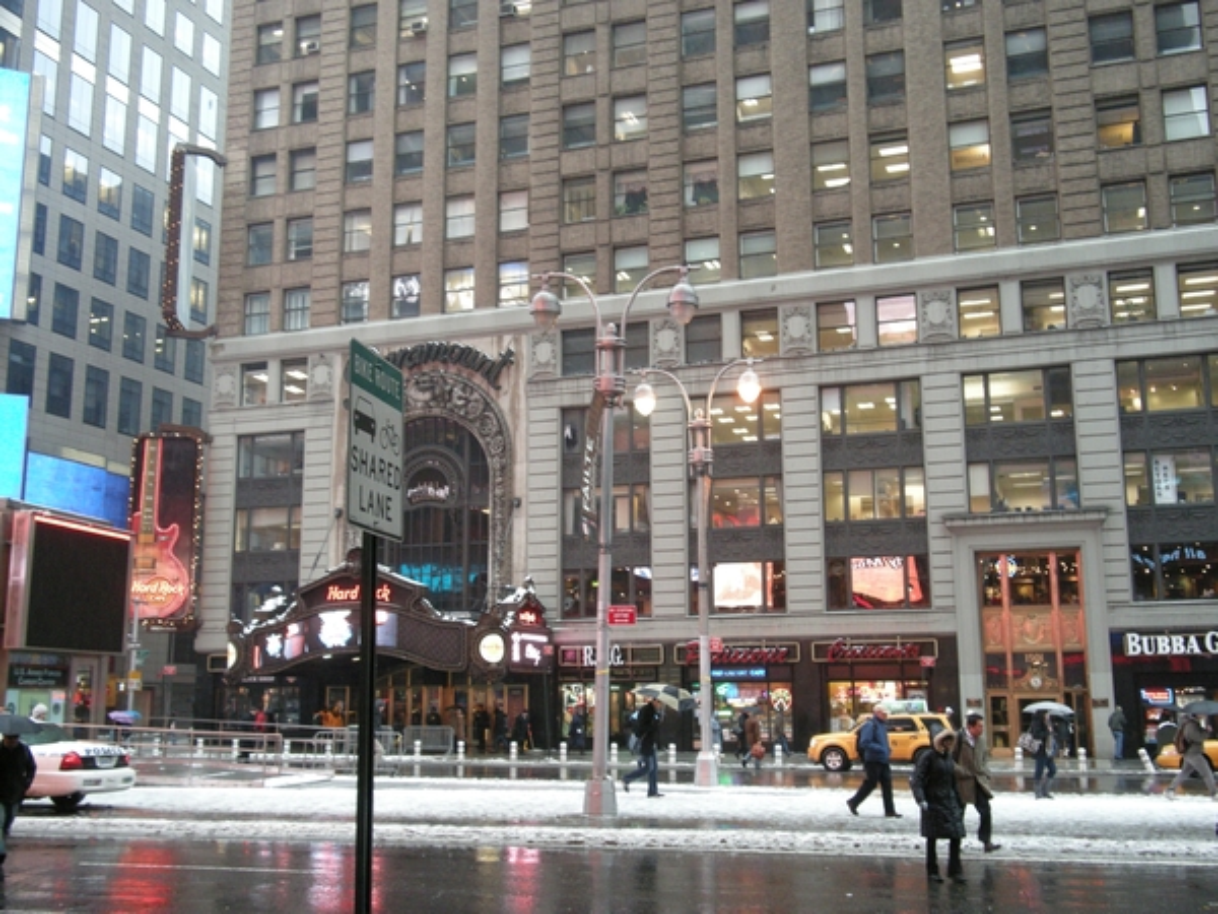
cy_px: 457
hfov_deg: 50.1
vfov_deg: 38.7
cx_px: 609
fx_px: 1302
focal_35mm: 37
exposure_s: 1/60
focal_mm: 7.9
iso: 372
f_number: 2.8
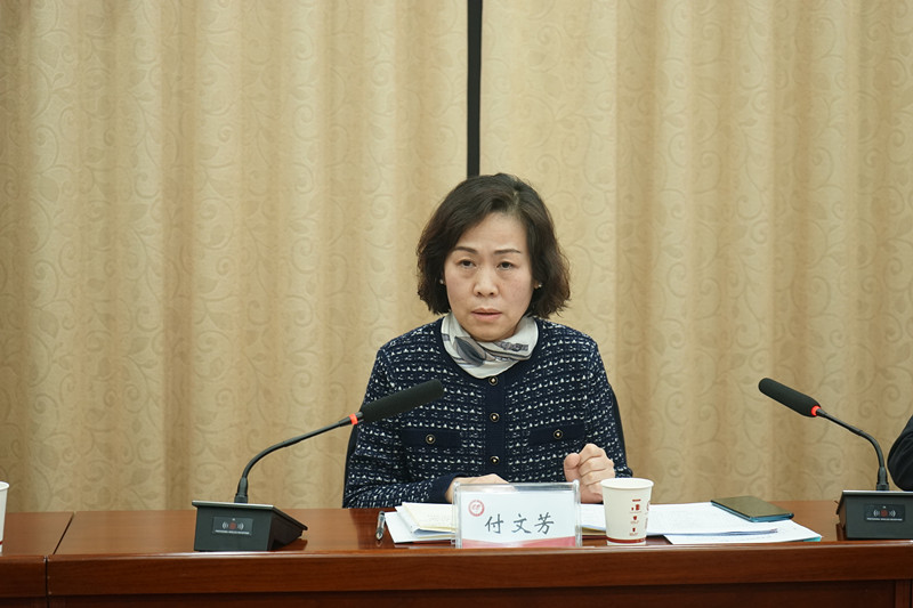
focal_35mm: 70
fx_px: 1775
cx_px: 456
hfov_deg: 28.8
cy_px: 304
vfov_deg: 19.4
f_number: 5.6
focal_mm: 70
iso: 800
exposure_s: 1/60
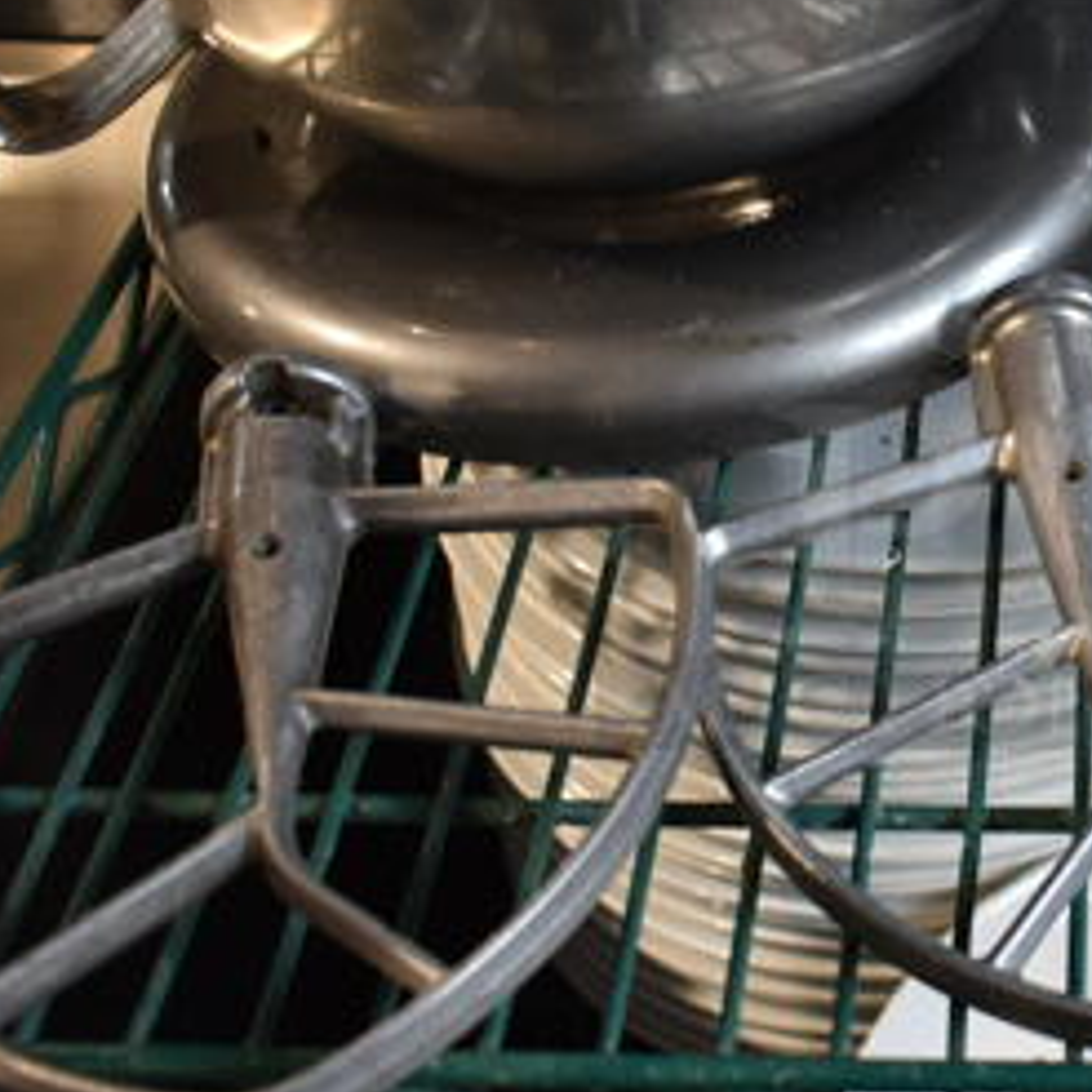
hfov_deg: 28.2
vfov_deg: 30.0
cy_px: 515
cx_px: 1092
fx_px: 2034
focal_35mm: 57
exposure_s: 1/30
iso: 450
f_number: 3.5
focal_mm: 18
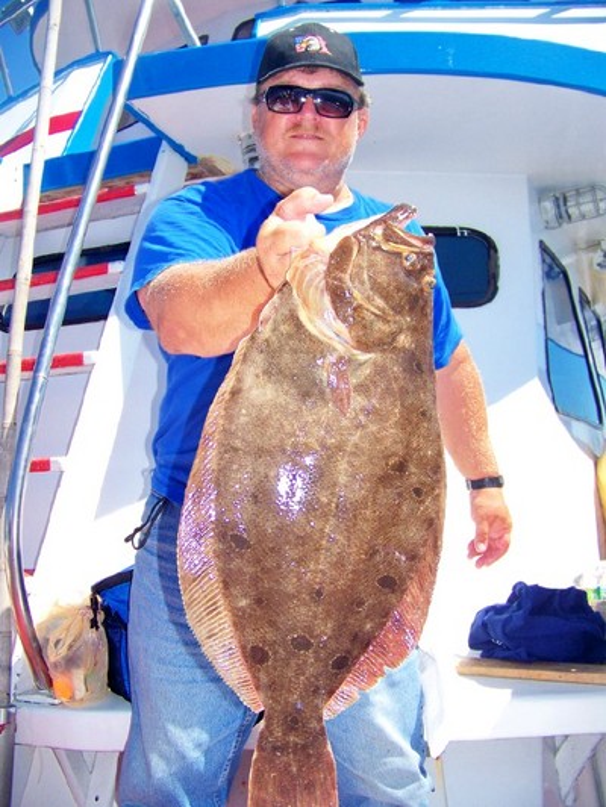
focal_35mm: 36
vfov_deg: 51.3
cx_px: 303
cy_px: 404
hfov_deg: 39.7
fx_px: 840
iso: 64
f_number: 2.8
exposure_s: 1/640
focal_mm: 5.85
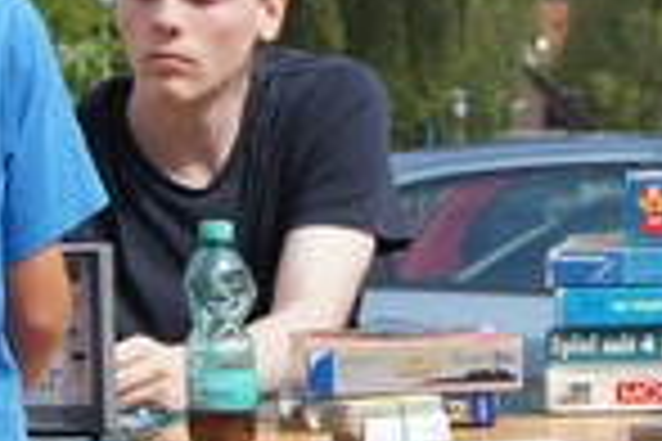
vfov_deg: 5.0
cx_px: 482
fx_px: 5076
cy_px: 189
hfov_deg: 7.5
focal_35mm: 276
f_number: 8
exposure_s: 1/160
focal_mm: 45
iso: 100
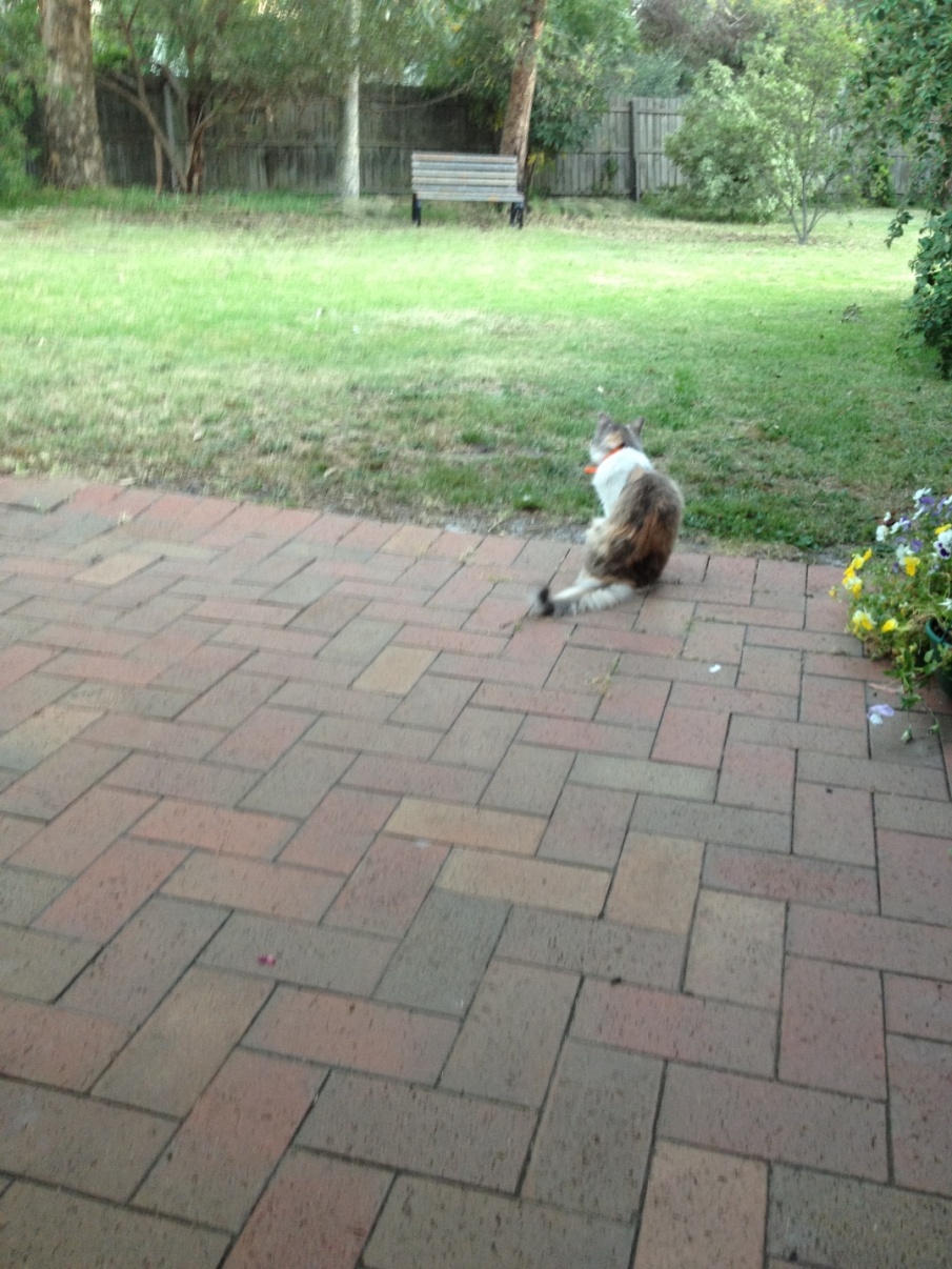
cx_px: 476
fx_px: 1283
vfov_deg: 52.6
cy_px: 634
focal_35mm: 35
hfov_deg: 40.7
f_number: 2.4
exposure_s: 1/20
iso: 125
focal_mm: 4.28
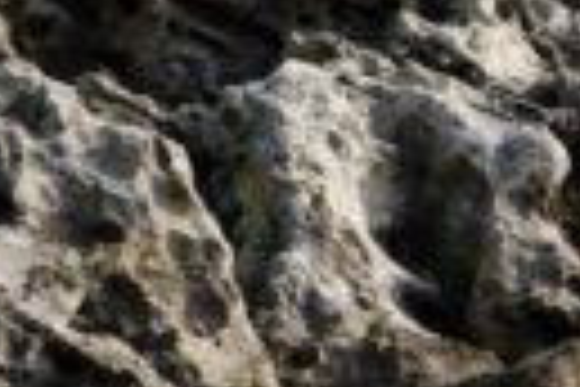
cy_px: -344
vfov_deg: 2.2
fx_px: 9988
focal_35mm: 620
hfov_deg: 3.3
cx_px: 944
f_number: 11
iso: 100
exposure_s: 1/200
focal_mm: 78
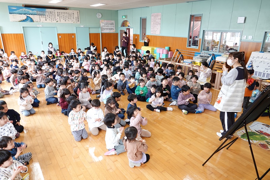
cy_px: 90
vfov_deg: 53.1
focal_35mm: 24
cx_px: 135
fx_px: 180
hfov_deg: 73.8
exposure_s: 1/30
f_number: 2.4
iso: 100
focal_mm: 8.8
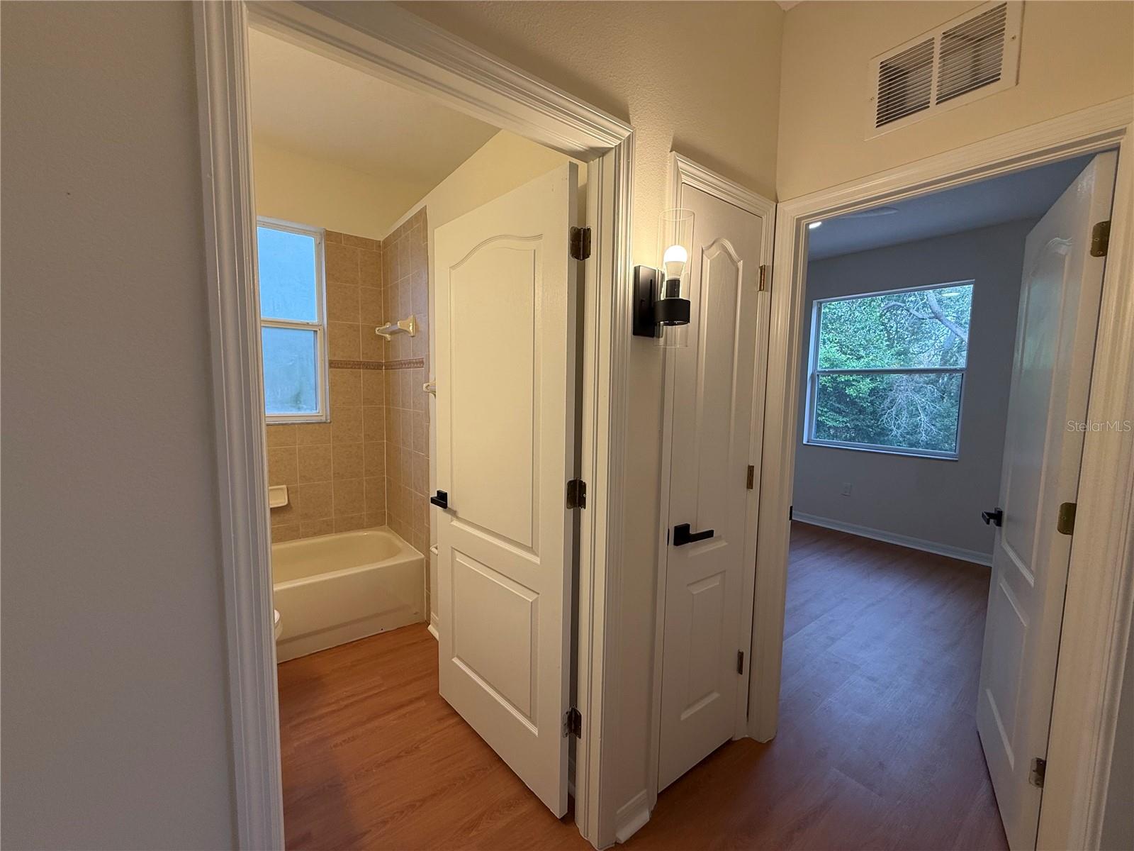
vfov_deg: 85.7
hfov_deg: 102.1
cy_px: 426
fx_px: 459
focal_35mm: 14
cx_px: 567
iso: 64
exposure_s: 1/121
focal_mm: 2.22
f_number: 2.2
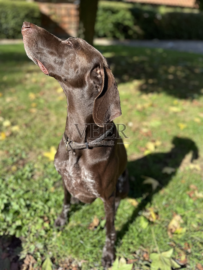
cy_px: 135
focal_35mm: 24
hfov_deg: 56.8
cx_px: 102
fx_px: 188
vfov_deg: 71.6
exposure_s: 1/1562
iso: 80
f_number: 1.78
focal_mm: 6.86
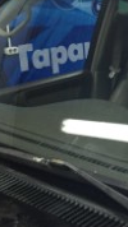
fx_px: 429
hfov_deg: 16.5
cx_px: 140
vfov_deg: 29.8
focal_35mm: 71
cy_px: 110
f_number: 2.2
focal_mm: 4.15
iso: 200
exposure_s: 1/33
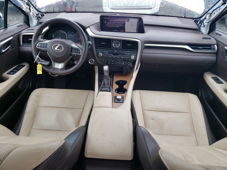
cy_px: 85
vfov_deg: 53.1
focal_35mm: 26
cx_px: 114
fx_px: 170
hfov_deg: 67.3
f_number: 1.5
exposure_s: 1/159
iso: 50
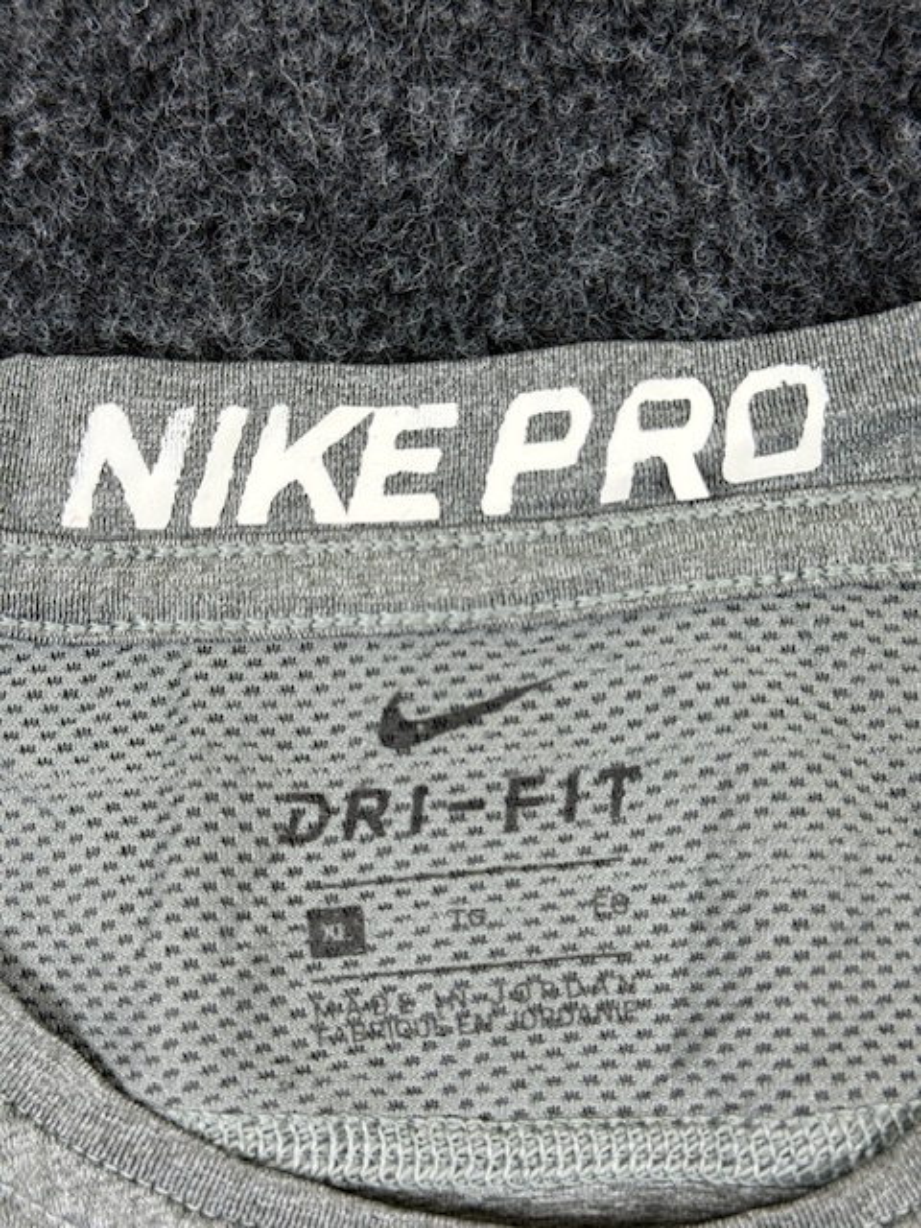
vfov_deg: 39.7
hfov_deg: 30.3
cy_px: 614
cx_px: 460
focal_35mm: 48
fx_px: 1703
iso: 80
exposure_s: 1/50
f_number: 1.78
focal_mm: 6.76
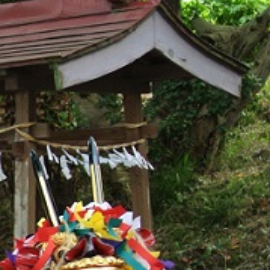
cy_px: 406
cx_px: -317
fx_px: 1677
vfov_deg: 9.0
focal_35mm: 190
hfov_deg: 8.6
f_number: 4.2
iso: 100
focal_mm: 15.1
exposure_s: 1/60
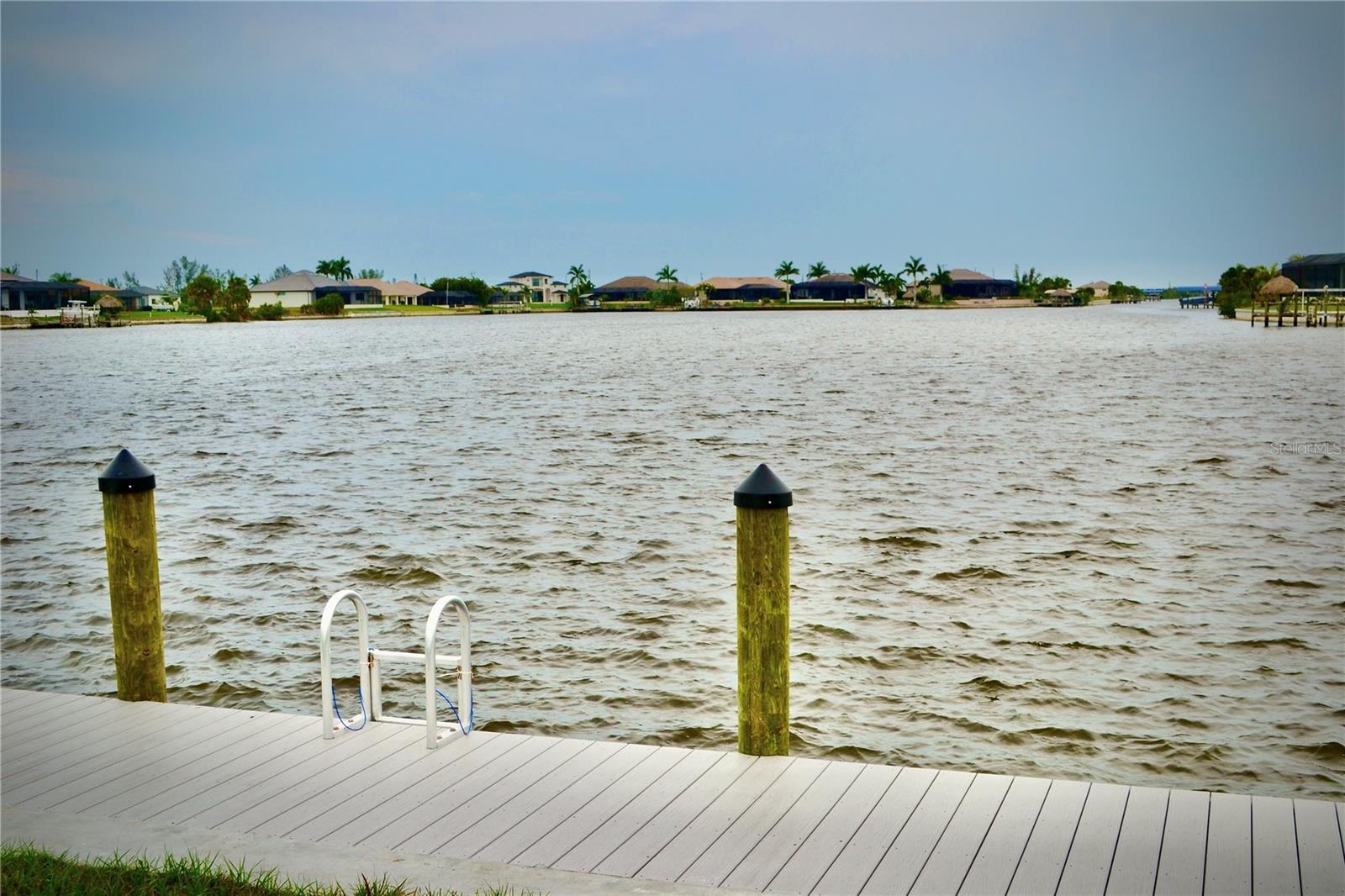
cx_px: 672
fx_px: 1569
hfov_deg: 46.4
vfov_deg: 31.9
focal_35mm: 42
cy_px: 448
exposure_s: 1/200
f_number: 7.1
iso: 100
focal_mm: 28
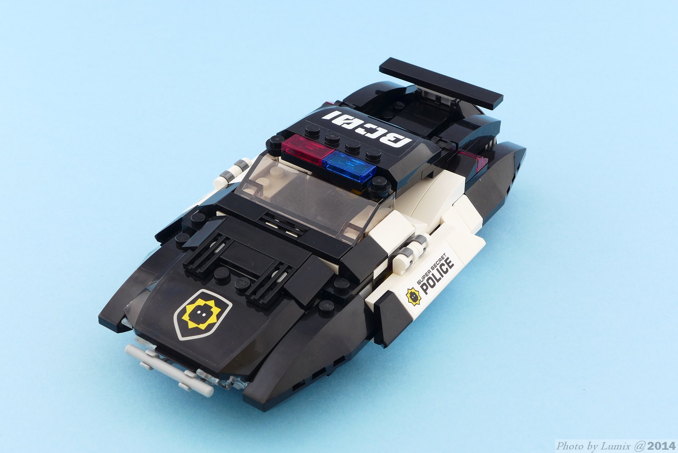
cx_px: 339
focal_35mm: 65
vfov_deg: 20.9
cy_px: 226
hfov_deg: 30.9
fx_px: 1224
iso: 80
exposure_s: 1/10
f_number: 4.5
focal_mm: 12.8
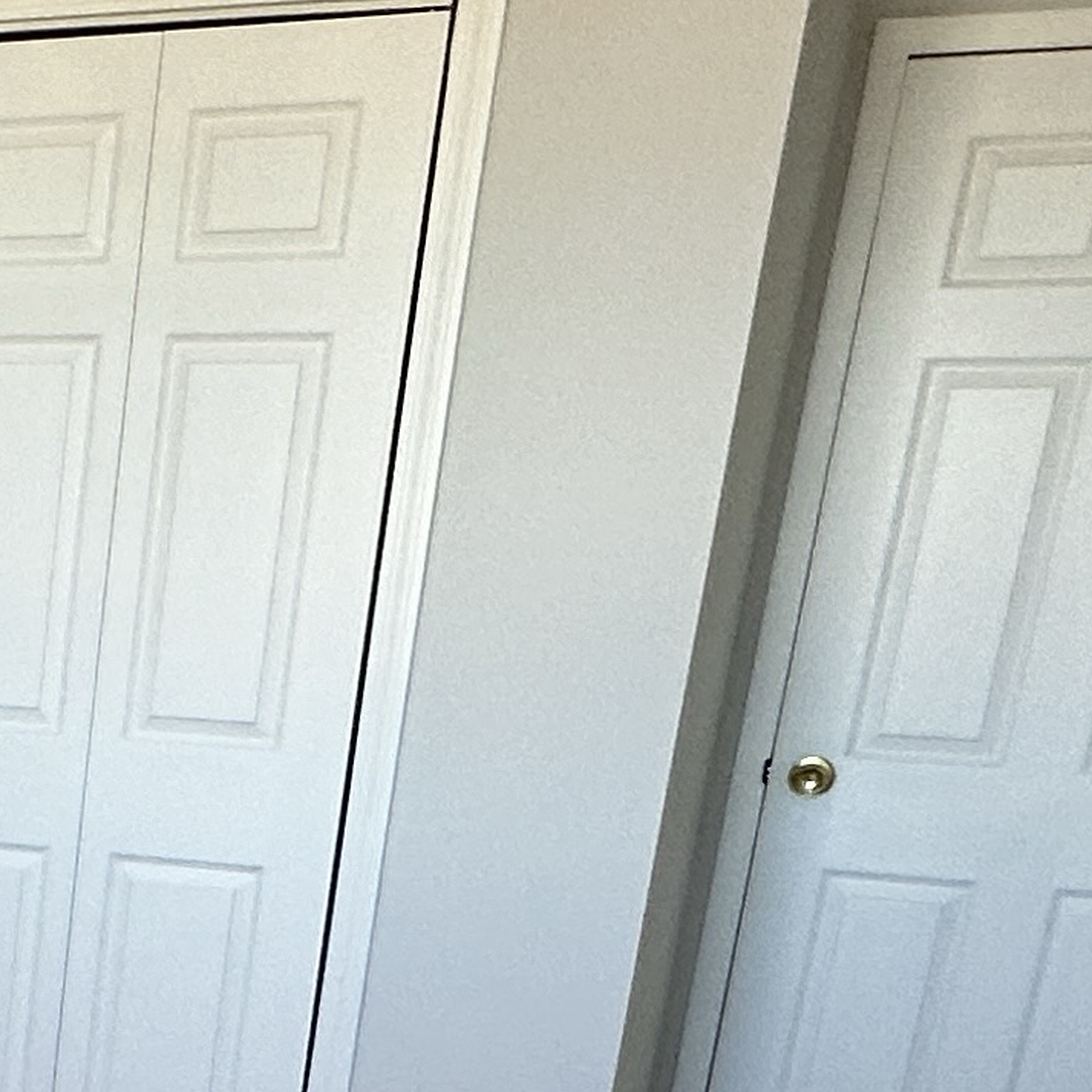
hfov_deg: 20.5
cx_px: -620
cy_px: 1303
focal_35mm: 70
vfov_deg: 22.7
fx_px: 2498
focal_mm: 2.22
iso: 100
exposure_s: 1/120
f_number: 2.2
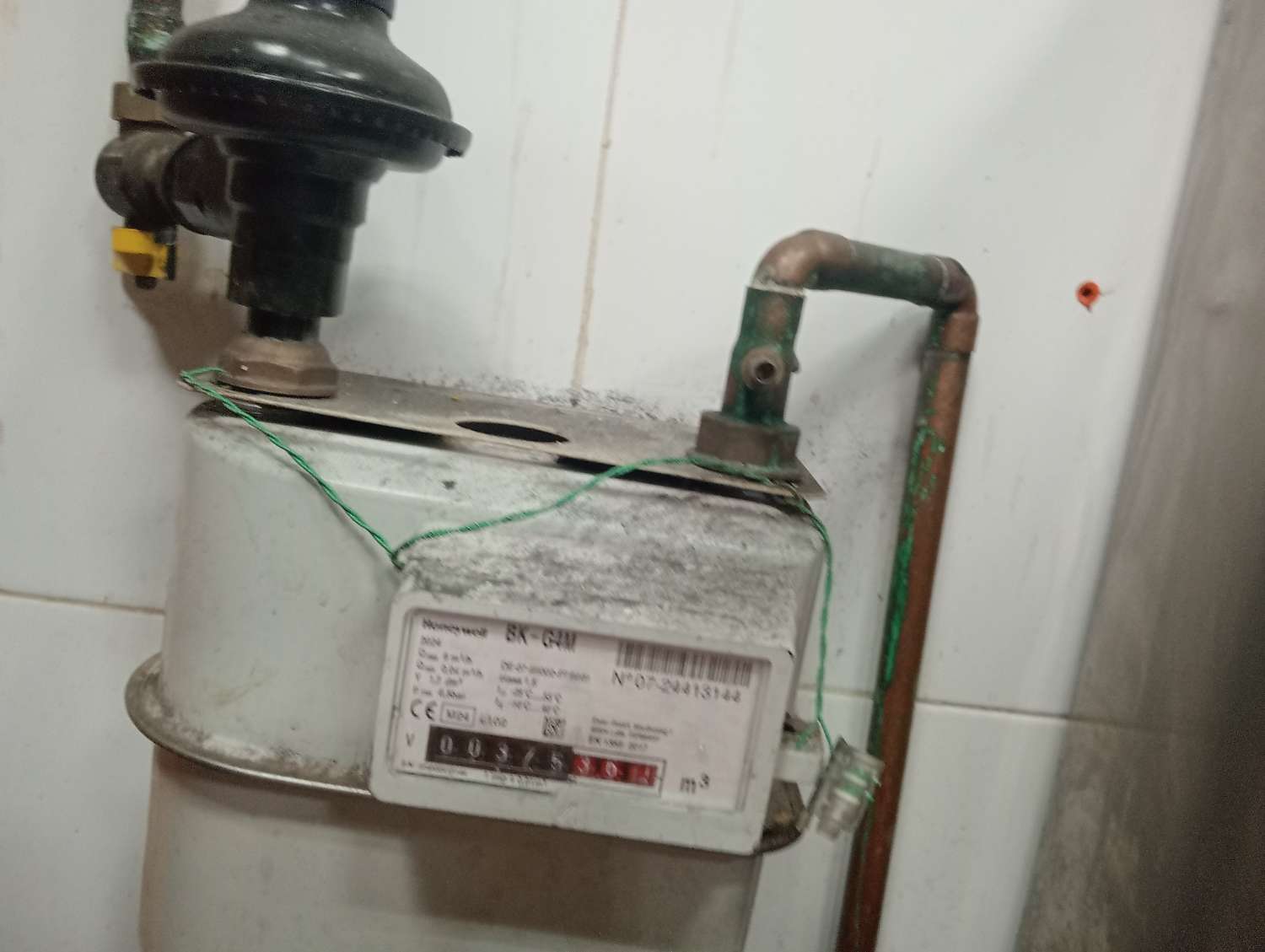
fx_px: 1025
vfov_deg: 49.8
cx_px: 632
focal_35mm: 28
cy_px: 476
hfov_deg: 63.4
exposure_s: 1/33.3
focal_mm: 3.98
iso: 936
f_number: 1.8
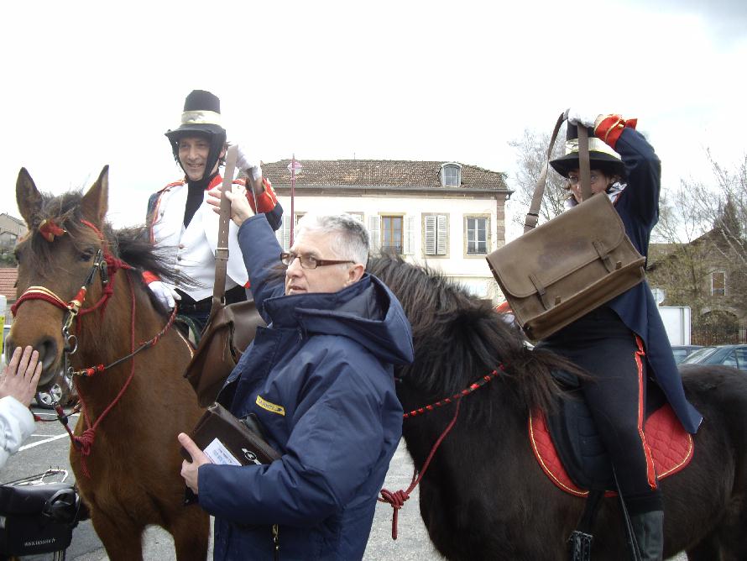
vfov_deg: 37.7
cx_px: 374
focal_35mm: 38
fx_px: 820
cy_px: 280
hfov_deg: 49.0
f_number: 2.8
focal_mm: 7.9
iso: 100
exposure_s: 1/160
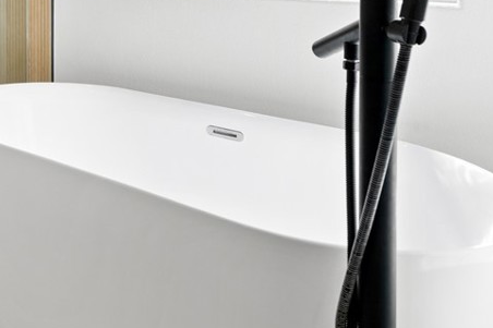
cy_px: 6
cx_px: 0
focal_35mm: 43
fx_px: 589
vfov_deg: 29.3
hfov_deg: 39.9
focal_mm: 19
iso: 400
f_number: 8
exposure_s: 1/125
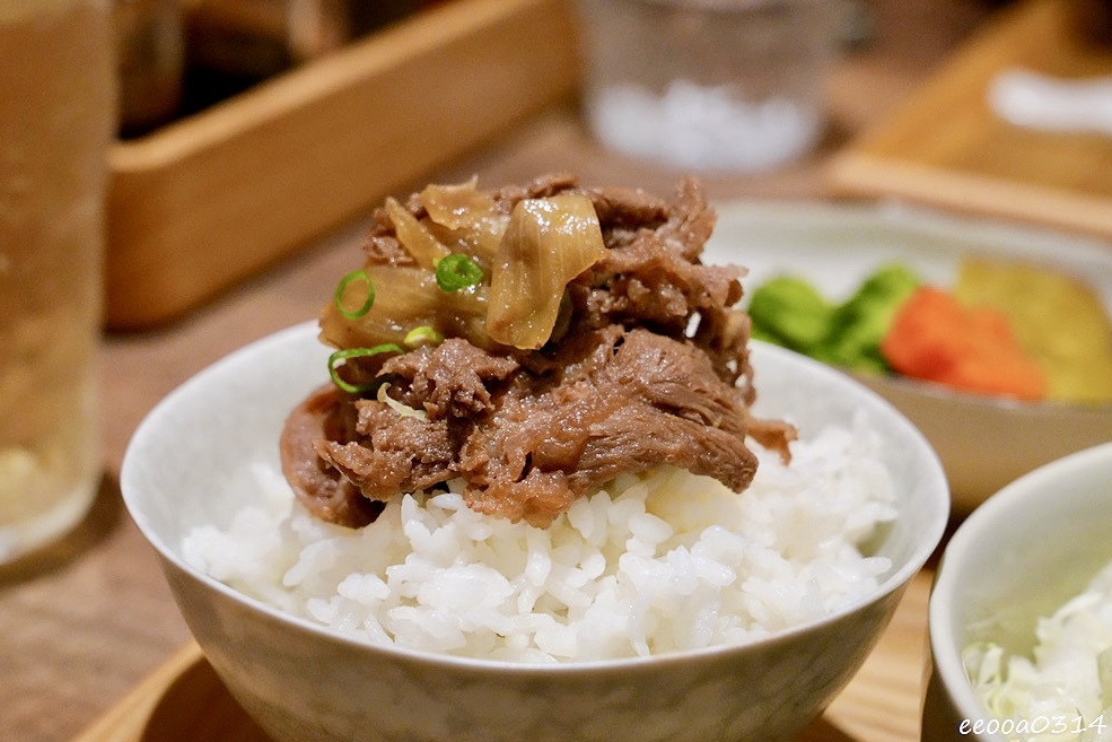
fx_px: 2410
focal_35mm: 78
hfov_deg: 26.0
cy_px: 363
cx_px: 537
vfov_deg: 17.5
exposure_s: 1/320
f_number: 8
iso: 6400
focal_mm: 75
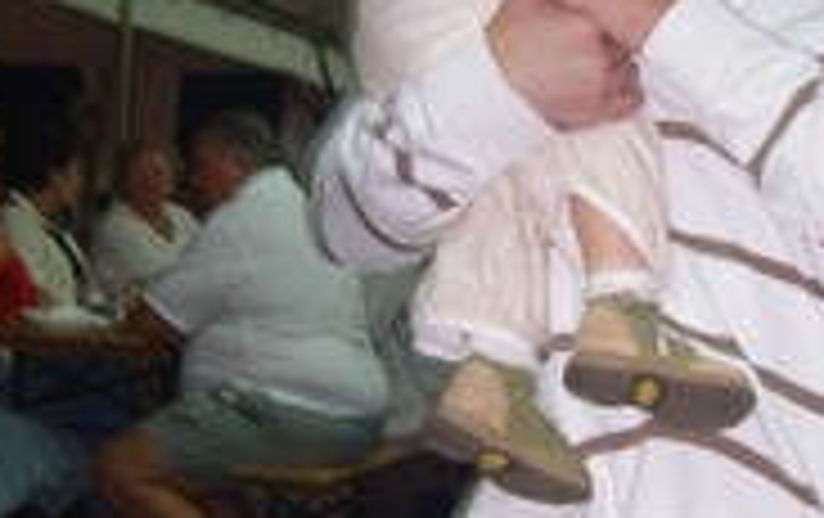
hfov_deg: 20.2
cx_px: 603
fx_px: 2294
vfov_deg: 12.9
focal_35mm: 102
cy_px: 302
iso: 100
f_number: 2.8
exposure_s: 1/30
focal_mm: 7.4
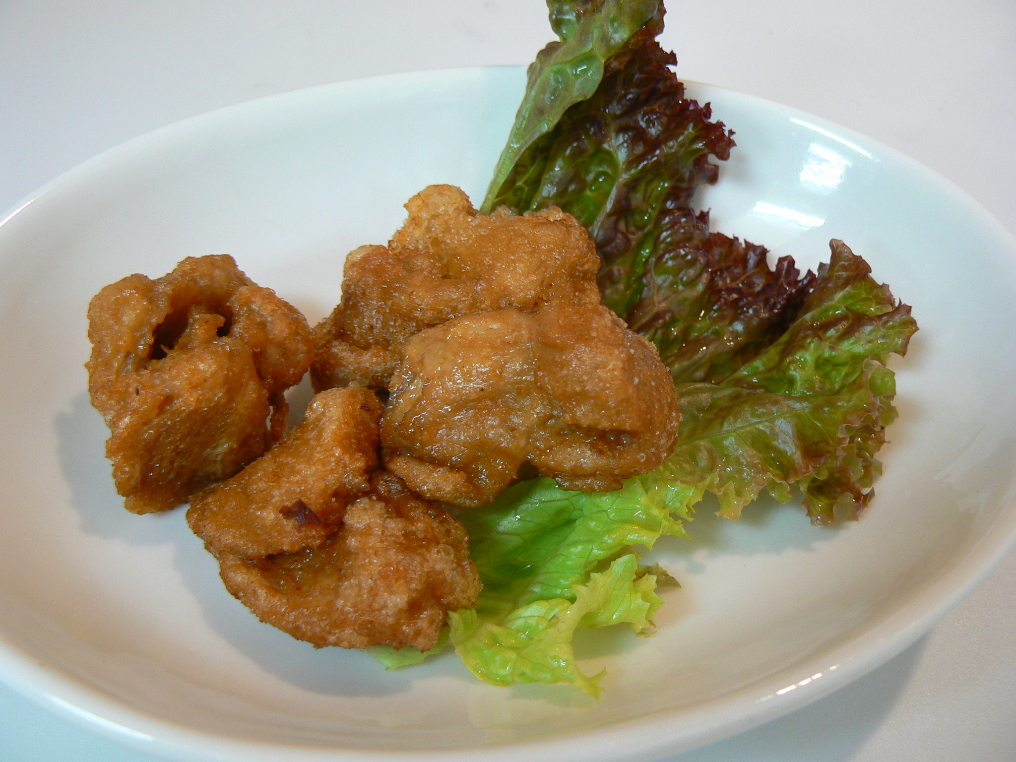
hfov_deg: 51.4
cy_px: 381
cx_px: 508
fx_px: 1057
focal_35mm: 36
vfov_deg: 39.7
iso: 100
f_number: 2.8
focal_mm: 6
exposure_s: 1/15
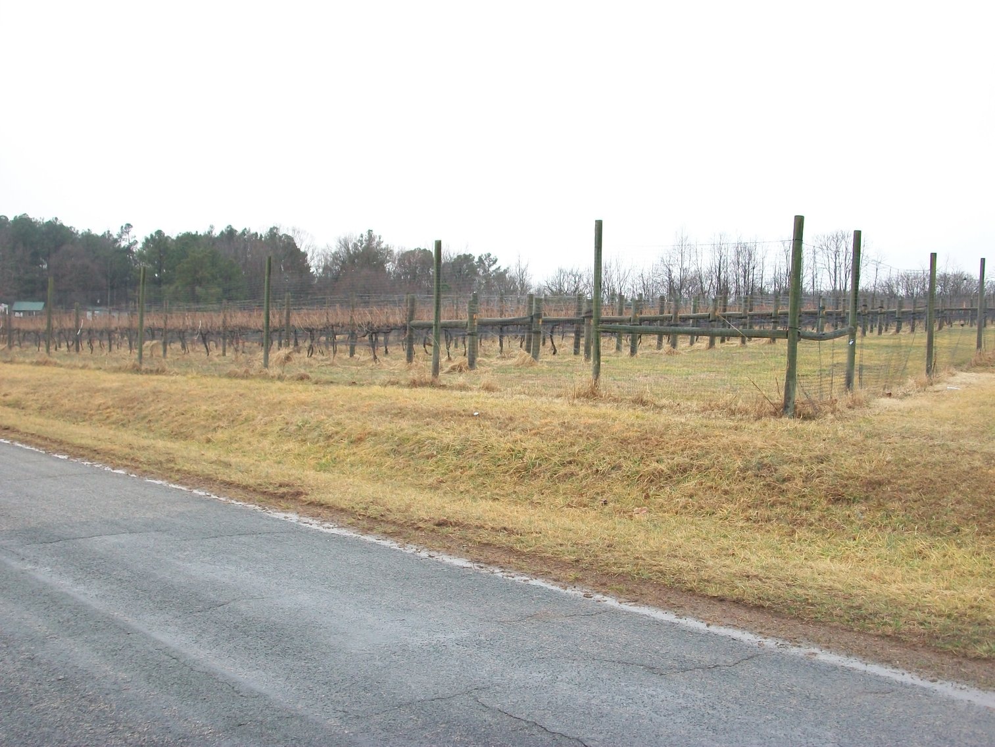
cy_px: 374
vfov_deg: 34.4
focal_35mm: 42
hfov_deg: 44.8
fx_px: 1207
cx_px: 498
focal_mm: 7.1
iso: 80
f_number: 3.2
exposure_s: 1/250
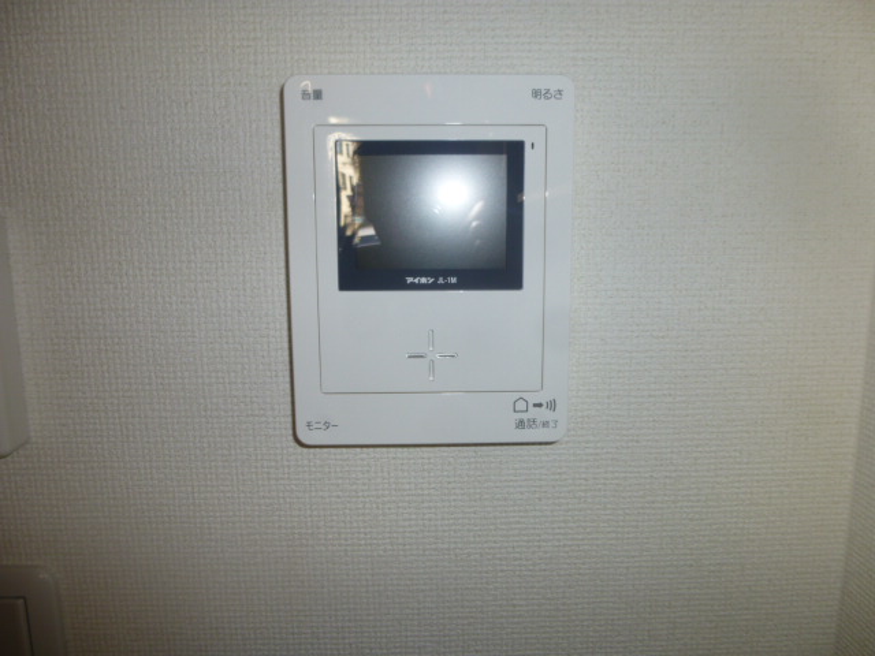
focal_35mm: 25
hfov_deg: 69.4
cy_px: 328
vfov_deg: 54.9
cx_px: 438
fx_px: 632
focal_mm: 4.5
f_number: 3.1
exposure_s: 1/60
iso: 100
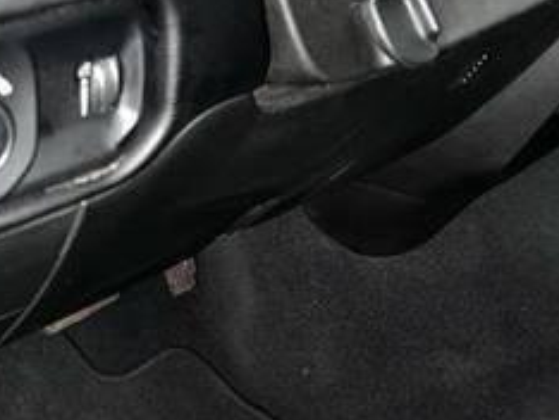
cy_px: 208
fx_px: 905
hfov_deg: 32.3
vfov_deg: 26.1
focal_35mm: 56
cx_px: 33
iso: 100
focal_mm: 5.7
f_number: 1.5
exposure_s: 1/4
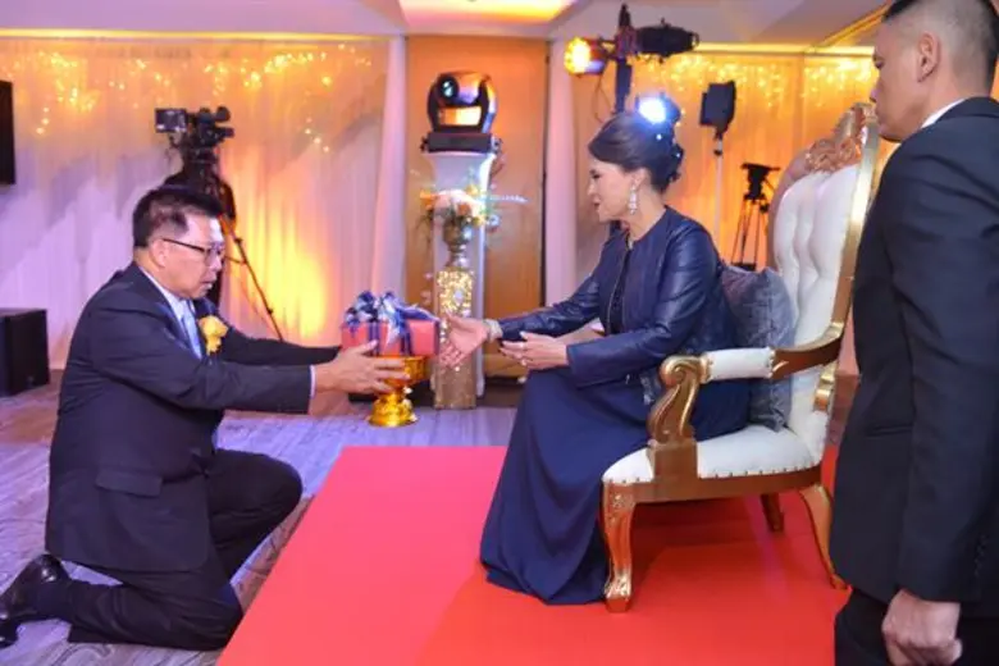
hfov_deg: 58.7
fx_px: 888
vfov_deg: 41.1
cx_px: 500
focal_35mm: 32
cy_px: 333
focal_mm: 32
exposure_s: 1/50
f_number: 4
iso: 2500
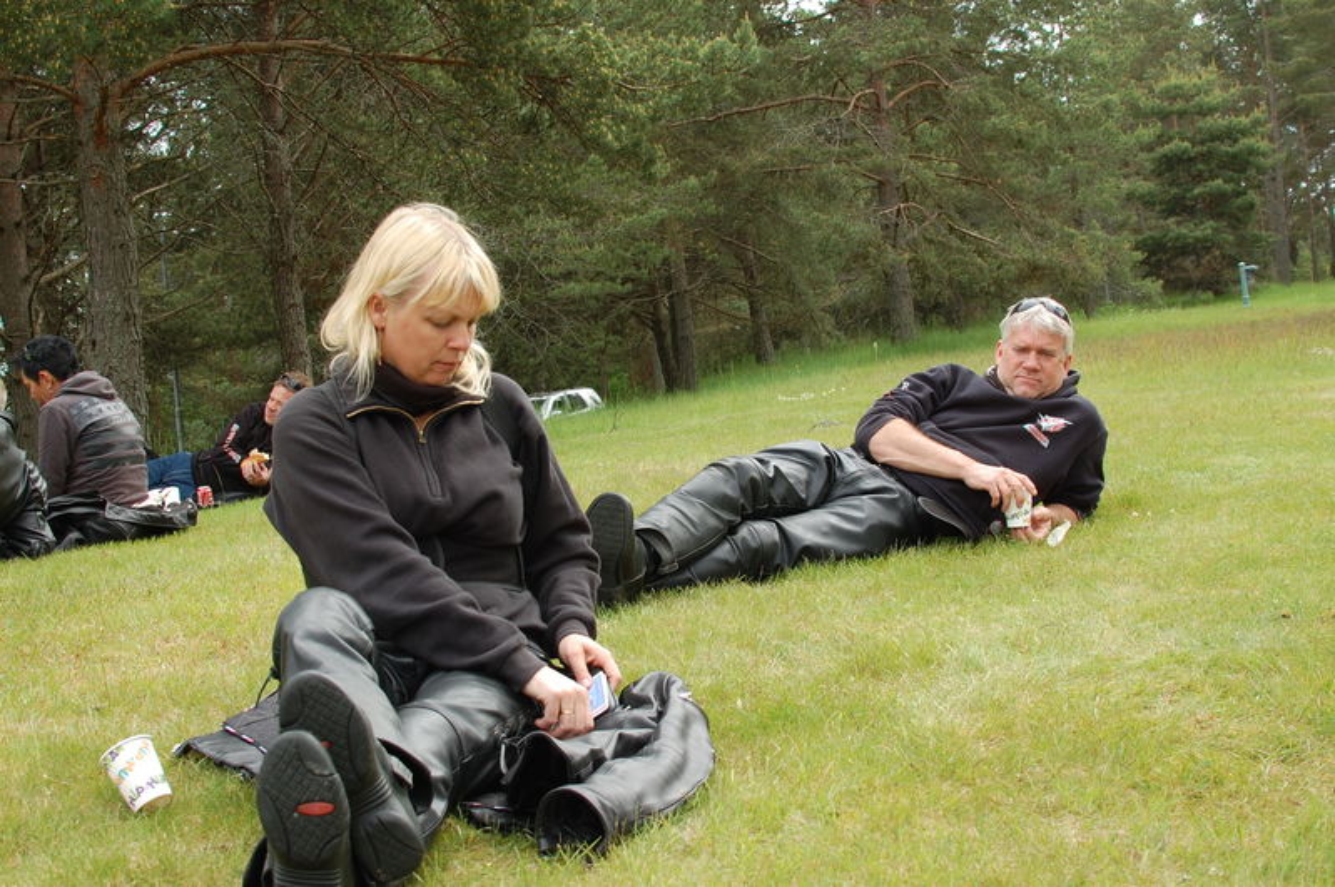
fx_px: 1945
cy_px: 444
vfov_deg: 25.7
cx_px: 668
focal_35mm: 52
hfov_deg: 37.9
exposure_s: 1/160
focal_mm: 35
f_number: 6.3
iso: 200
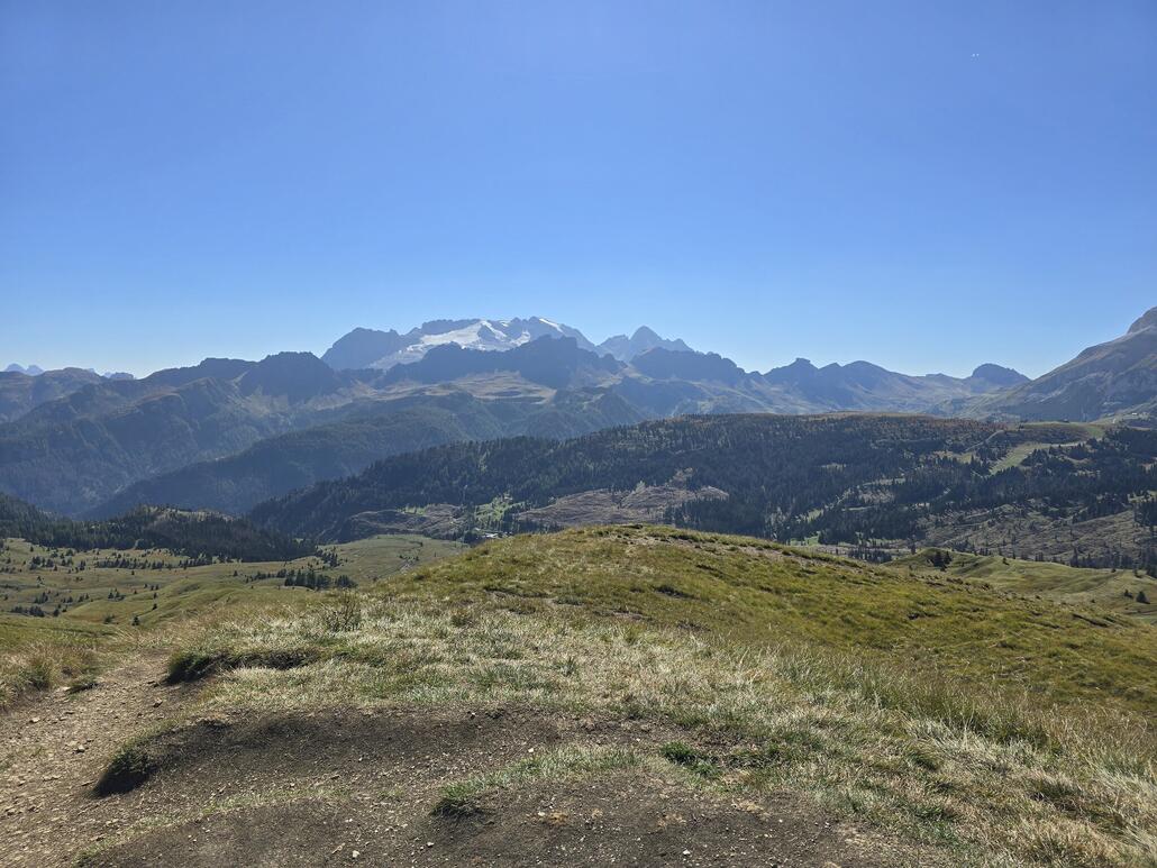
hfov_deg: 73.9
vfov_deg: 58.9
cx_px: 578
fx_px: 769
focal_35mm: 23
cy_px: 434
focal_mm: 6.3
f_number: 1.7
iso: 12
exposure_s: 1/1245
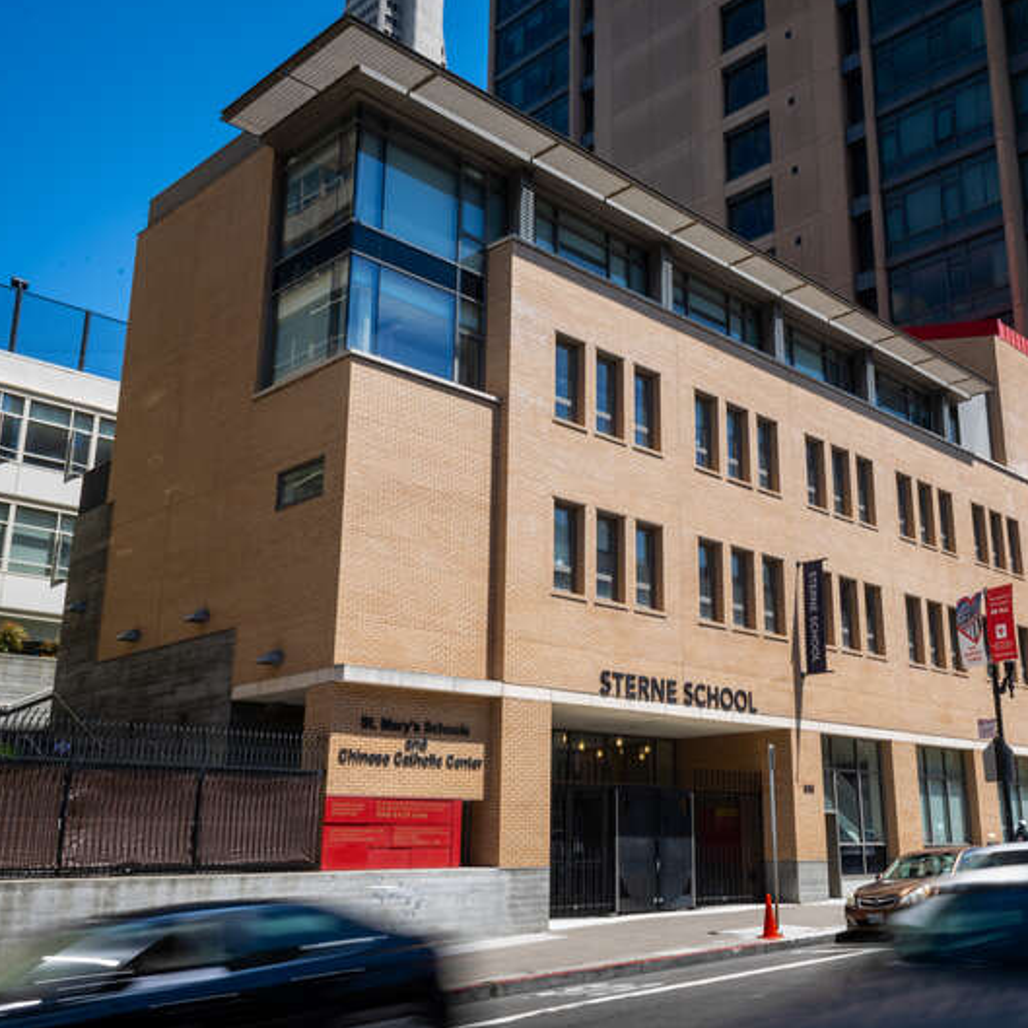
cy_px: 511
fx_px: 1210
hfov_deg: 45.5
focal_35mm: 36
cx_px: 661
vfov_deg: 46.0
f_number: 22
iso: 31
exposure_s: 1/10
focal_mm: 28
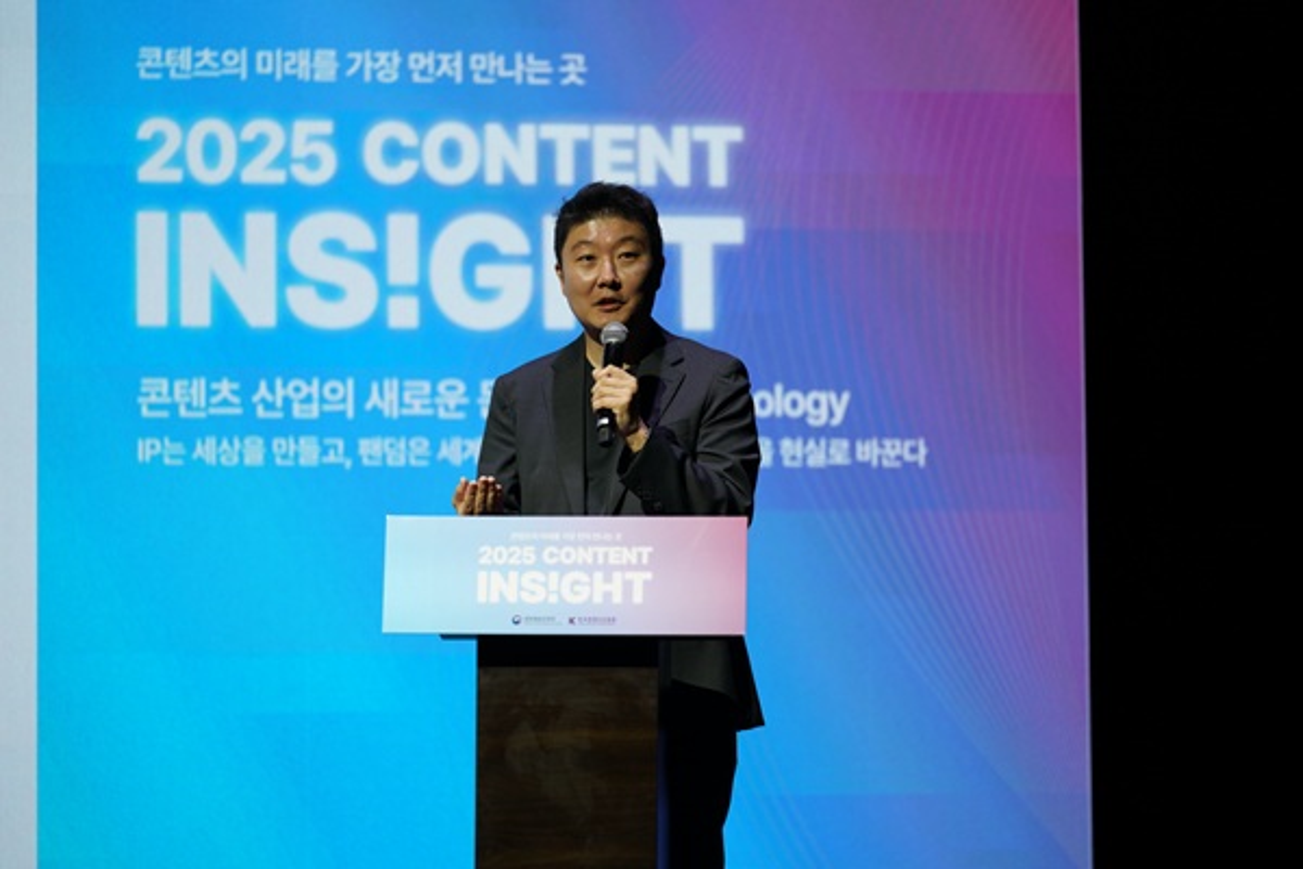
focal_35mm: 150
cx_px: 652
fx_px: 5429
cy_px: 434
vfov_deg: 9.1
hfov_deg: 13.7
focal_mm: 150
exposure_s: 1/160
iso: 100
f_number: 2
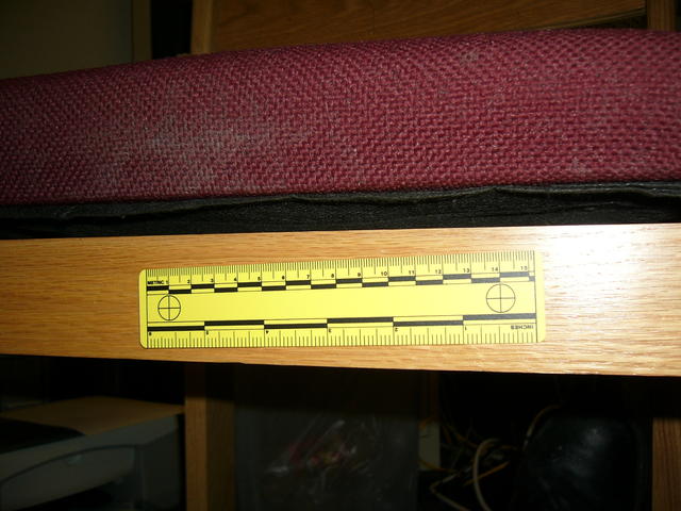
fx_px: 689
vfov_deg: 40.7
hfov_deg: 52.6
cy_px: 256
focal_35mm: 35
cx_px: 340
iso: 50
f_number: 2.8
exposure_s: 1/60
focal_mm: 5.8
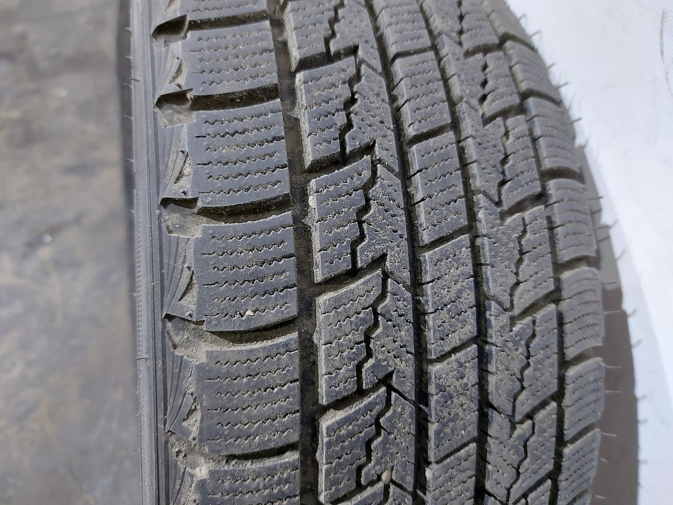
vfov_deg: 56.8
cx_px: 336
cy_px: 252
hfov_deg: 71.6
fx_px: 467
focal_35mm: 24
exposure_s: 1/25
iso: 320
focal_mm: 5.23
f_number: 1.8
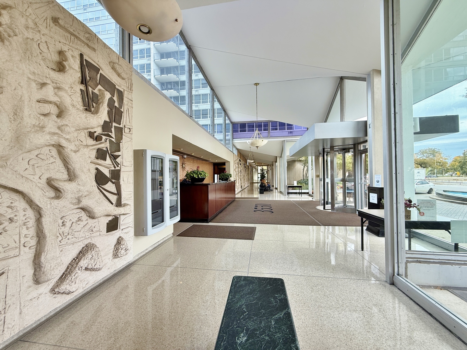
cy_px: 175
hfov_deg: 102.1
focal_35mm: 14
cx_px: 234
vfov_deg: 85.7
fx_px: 189
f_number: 2.2
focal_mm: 2.22
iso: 100
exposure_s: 1/99
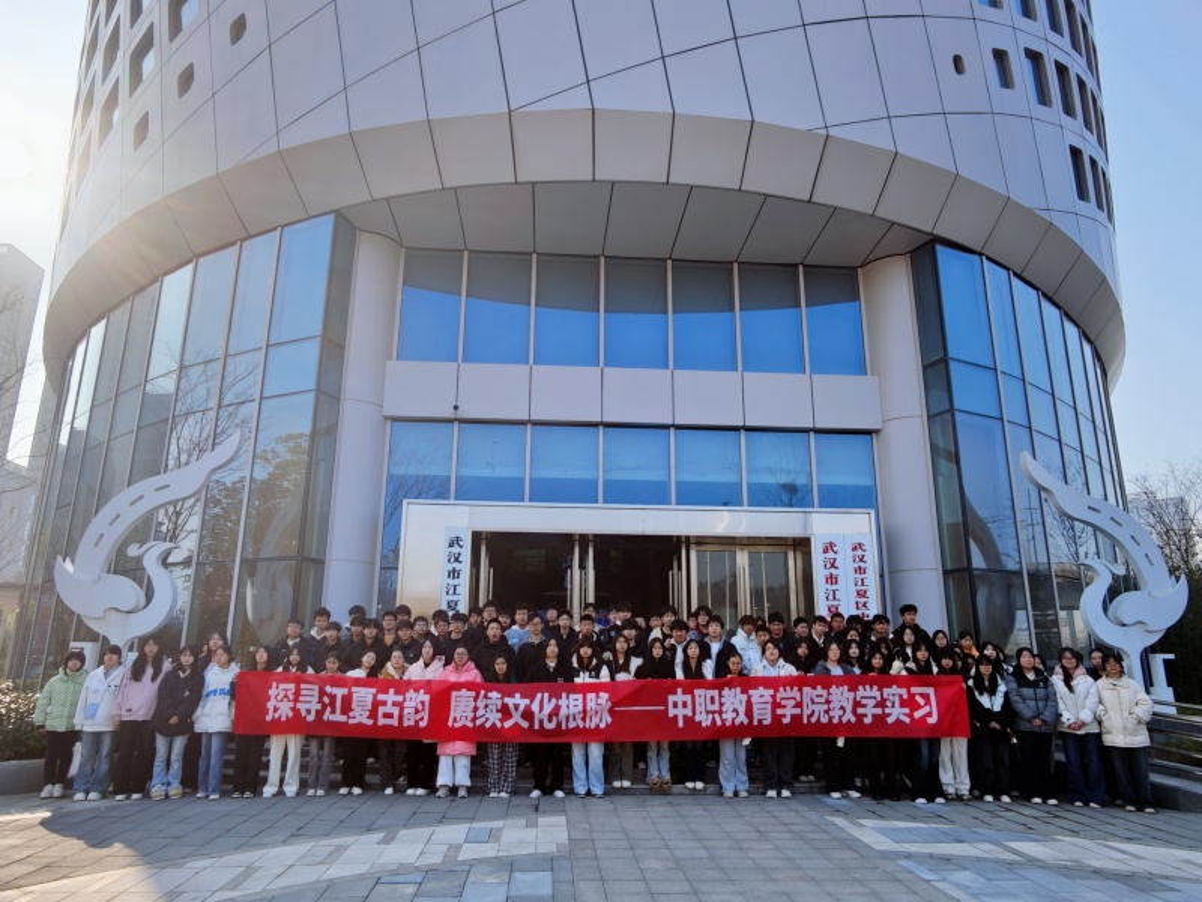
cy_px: 451
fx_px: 729
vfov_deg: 63.4
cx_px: 601
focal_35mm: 21
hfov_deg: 79.0
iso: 50
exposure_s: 1/100
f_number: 2.2
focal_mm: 2.13
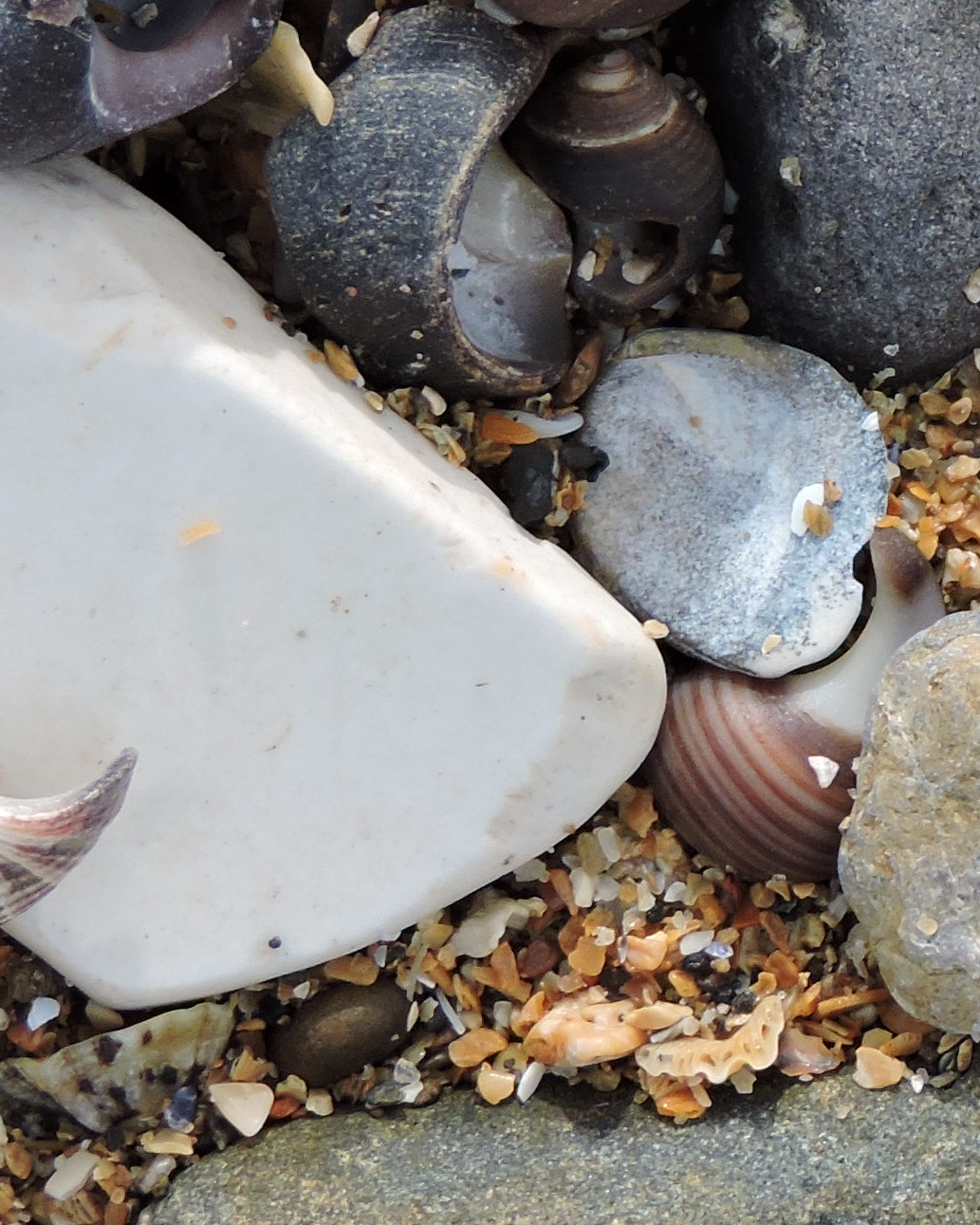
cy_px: 312
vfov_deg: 9.2
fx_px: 7576
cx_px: 1201
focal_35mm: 209
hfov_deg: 7.3
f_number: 3.7
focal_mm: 10.7
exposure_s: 1/640
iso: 100
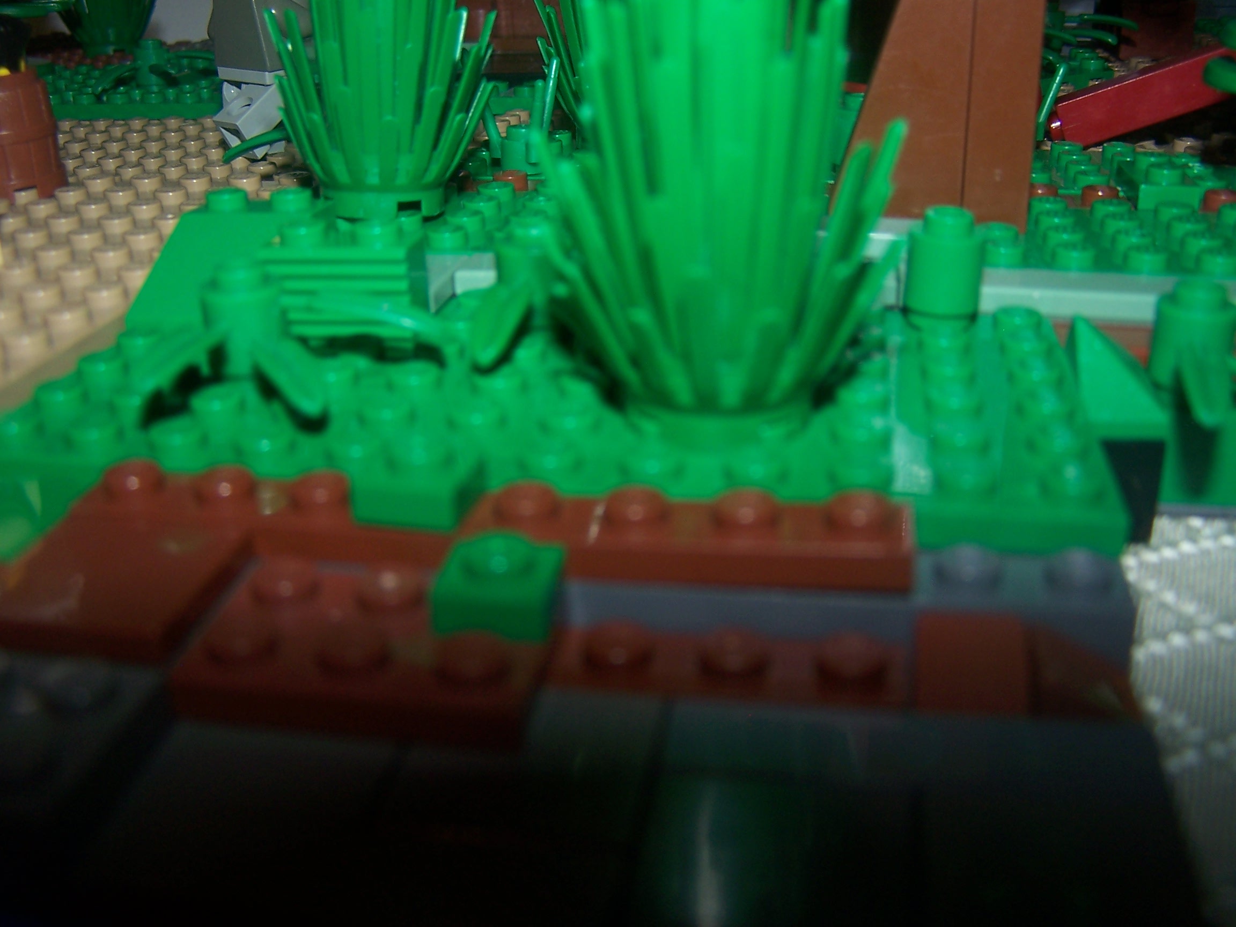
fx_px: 1357
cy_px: 464
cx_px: 618
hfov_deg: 49.0
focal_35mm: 38
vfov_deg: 37.7
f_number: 2.8
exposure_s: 1/60
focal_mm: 6.3
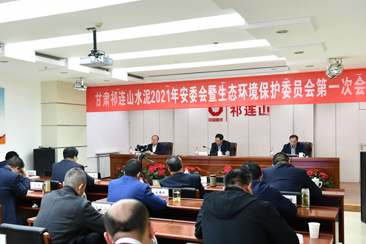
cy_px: 141
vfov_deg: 29.8
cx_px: 136
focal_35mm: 45
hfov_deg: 43.3
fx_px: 457
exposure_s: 1/40
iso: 1600
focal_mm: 34
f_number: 5.6
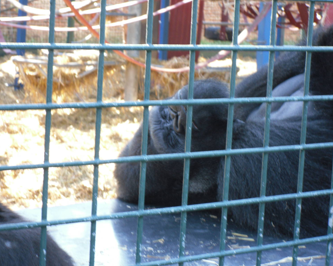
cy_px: 133
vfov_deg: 14.0
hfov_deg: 17.5
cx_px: 176
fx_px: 1084
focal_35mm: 110
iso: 200
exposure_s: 1/22
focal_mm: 18.9
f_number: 5.6
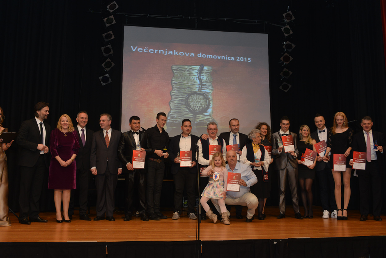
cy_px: 129
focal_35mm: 35
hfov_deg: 54.4
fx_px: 375
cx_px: 193
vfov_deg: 37.9
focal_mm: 35
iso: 800
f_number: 6.3
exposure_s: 1/160
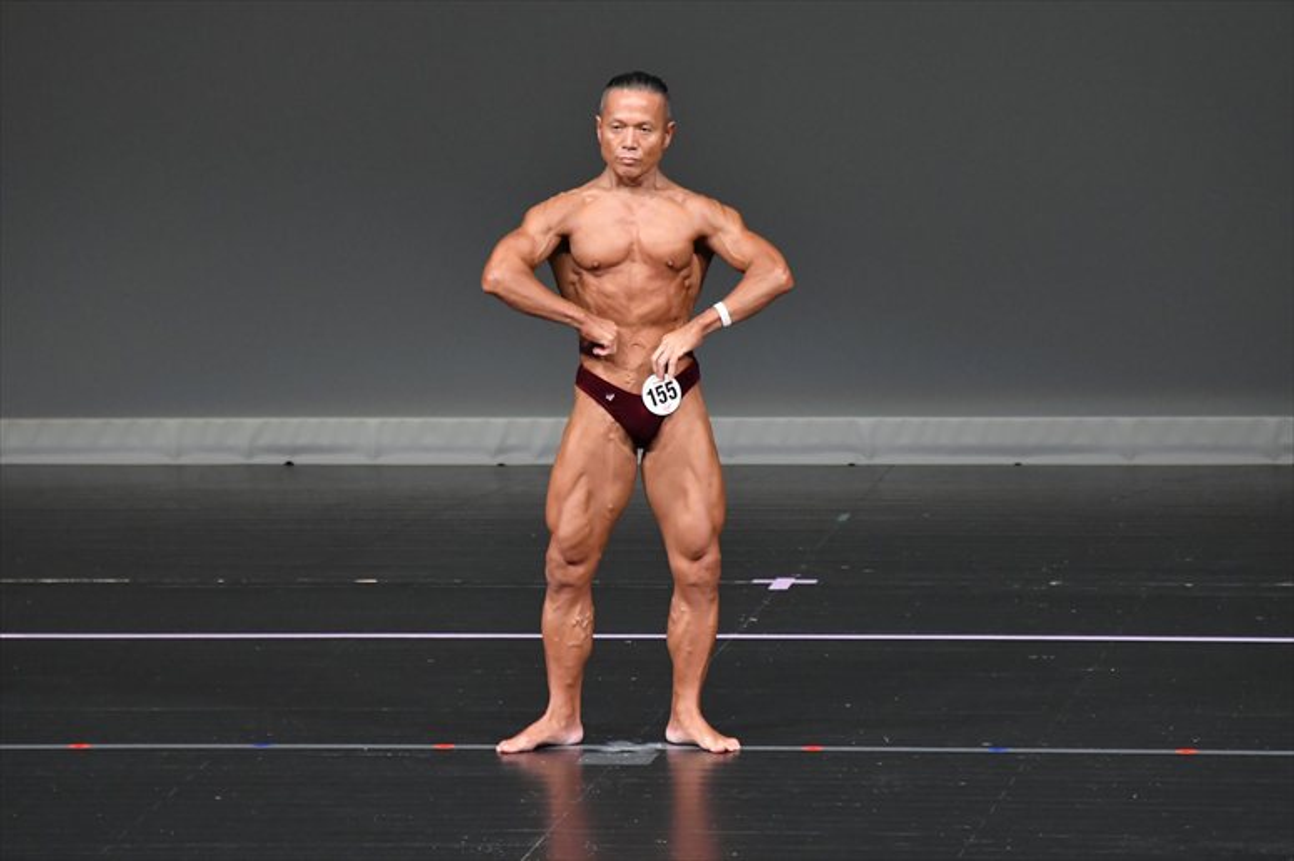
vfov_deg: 4.0
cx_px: 647
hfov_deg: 6.0
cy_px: 430
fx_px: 12395
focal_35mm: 345
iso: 4000
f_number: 5.6
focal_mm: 230
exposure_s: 1/400
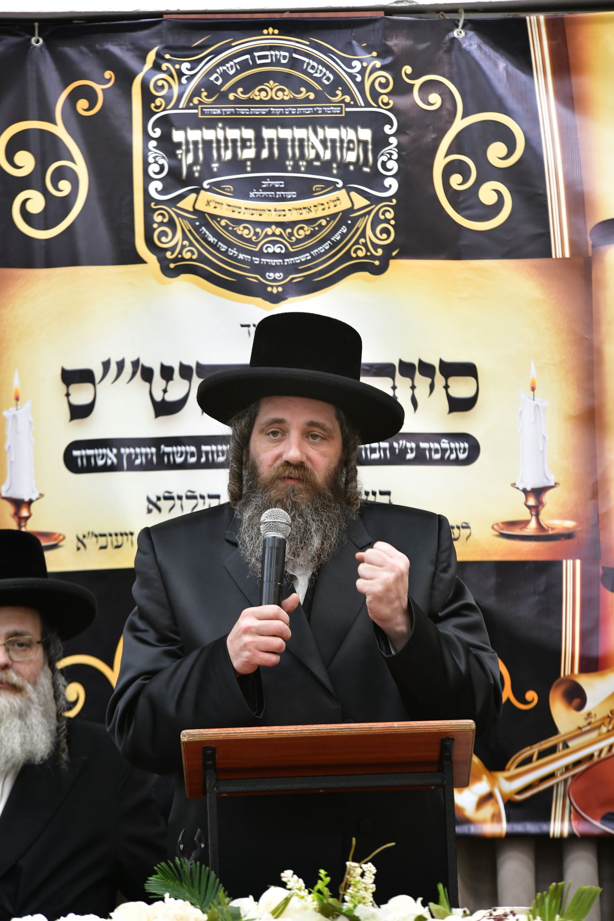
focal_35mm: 200
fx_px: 5116
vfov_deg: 10.3
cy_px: 460
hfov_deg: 6.9
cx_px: 307
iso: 2000
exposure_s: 1/100
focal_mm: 200
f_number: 5.6
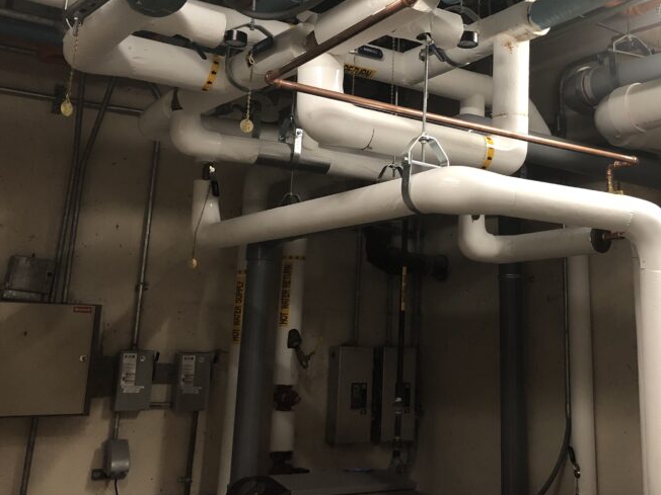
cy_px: 111
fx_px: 840
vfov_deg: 32.1
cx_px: 403
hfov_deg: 42.7
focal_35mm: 44
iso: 50
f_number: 1.8
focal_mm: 4
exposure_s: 1/15
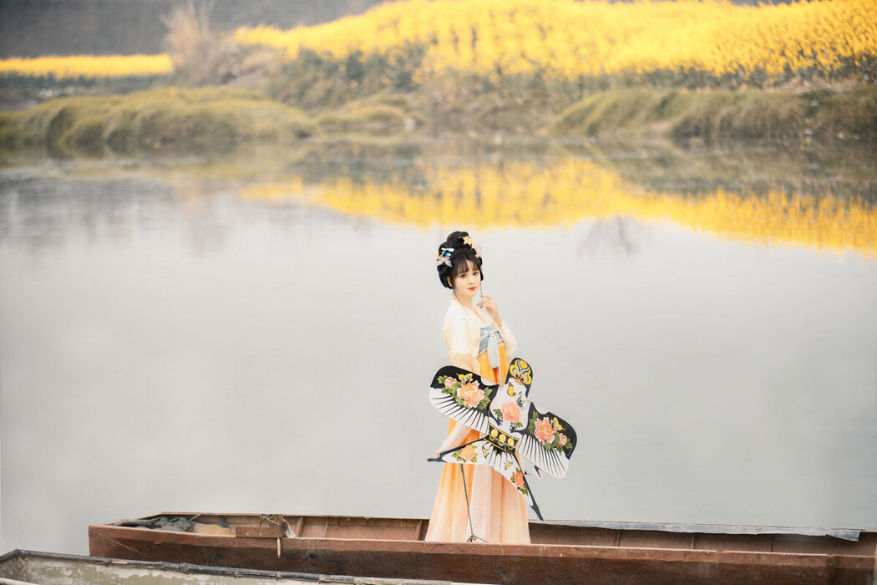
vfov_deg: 11.1
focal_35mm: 123
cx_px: 438
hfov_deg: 16.7
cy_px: 292
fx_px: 2996
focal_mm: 123
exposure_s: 1/800
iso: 200
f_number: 2.8
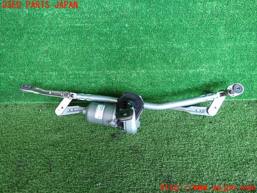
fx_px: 186
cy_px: 96
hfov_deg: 69.4
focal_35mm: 25
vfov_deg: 54.9
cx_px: 128
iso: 200
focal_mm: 4.5
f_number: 2
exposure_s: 1/30
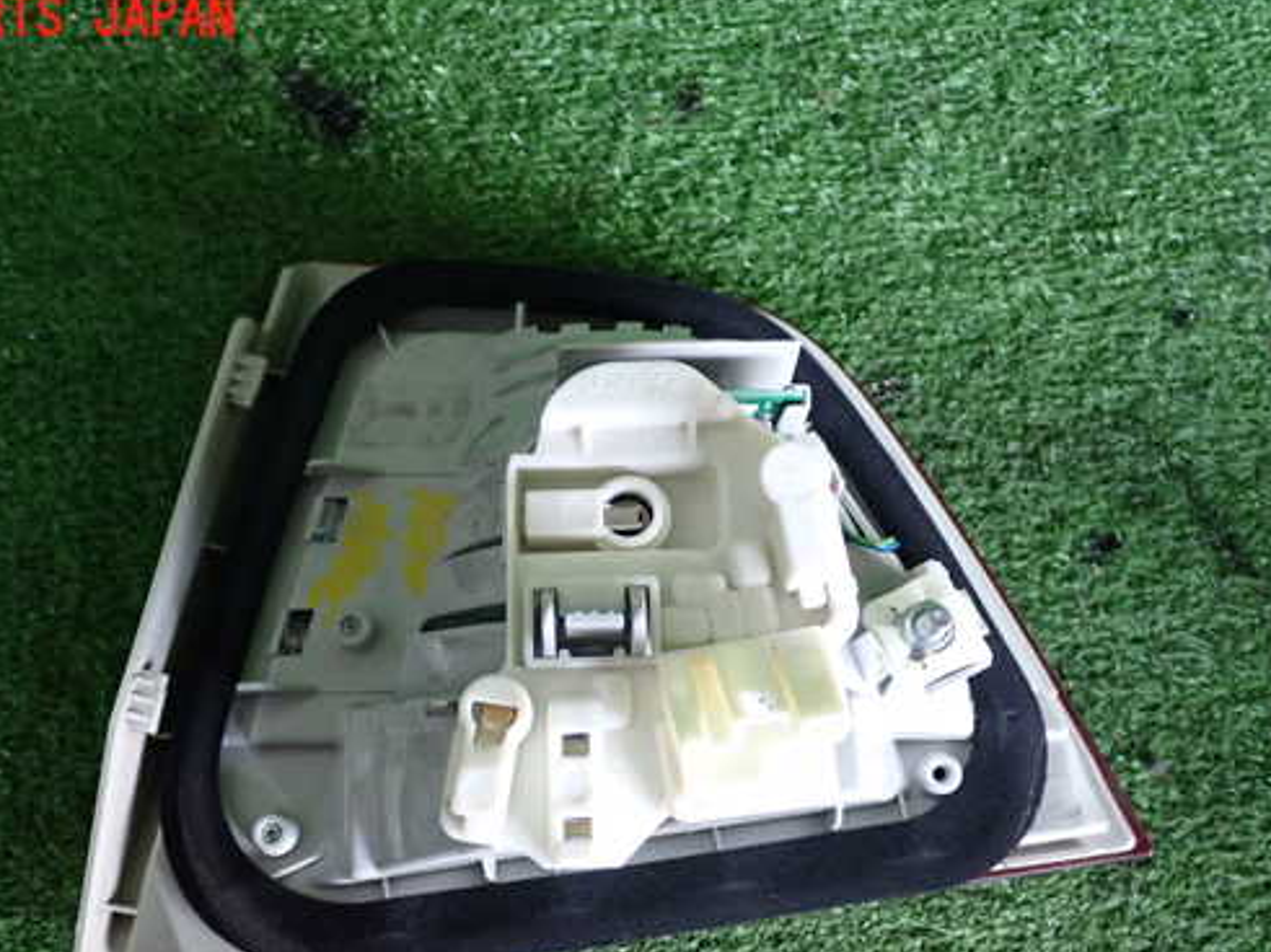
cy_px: 569
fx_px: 1615
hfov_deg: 42.8
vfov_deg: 32.8
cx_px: 541
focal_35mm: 44
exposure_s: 1/40
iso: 500
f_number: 2.5
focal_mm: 6.37
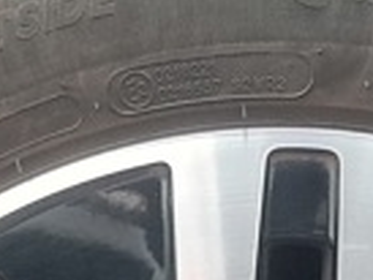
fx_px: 1510
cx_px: 161
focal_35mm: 140
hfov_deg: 14.1
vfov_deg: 9.6
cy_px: 639
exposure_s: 1/50
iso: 320
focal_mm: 5.23
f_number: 1.8
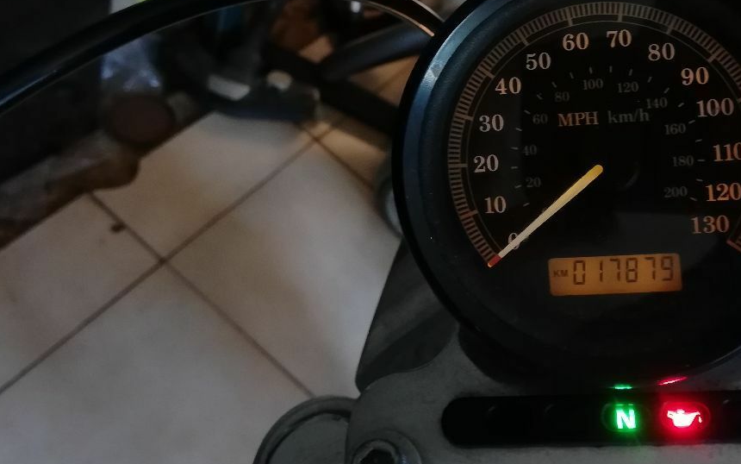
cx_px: 447
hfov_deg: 47.9
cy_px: 70
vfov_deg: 30.2
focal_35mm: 41
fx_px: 828
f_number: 2.2
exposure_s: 1/33.3
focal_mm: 3.81
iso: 320
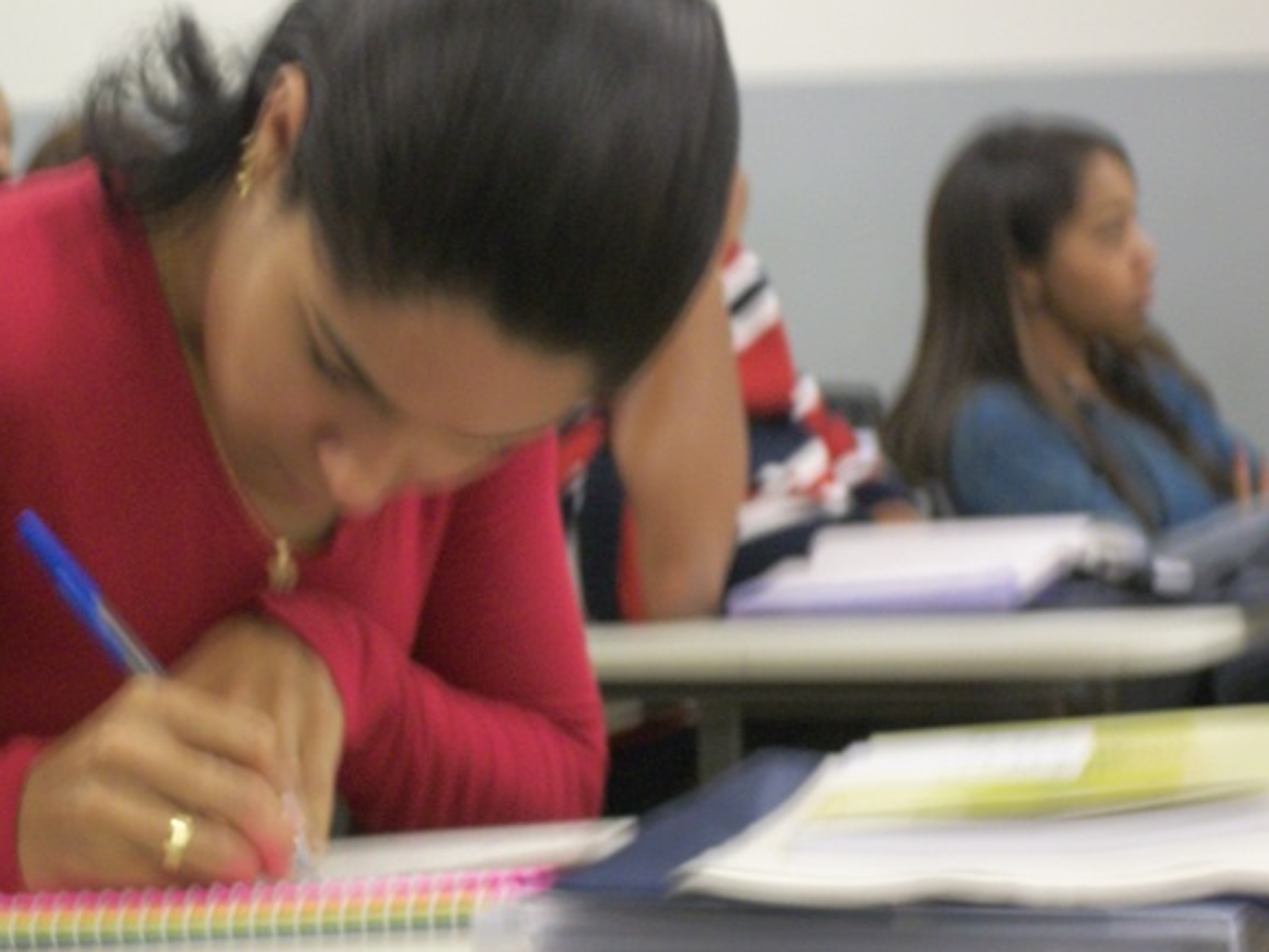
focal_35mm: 106
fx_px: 3886
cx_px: 606
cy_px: 506
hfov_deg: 18.5
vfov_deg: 14.0
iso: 250
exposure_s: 1/8
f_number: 5.2
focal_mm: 17.1
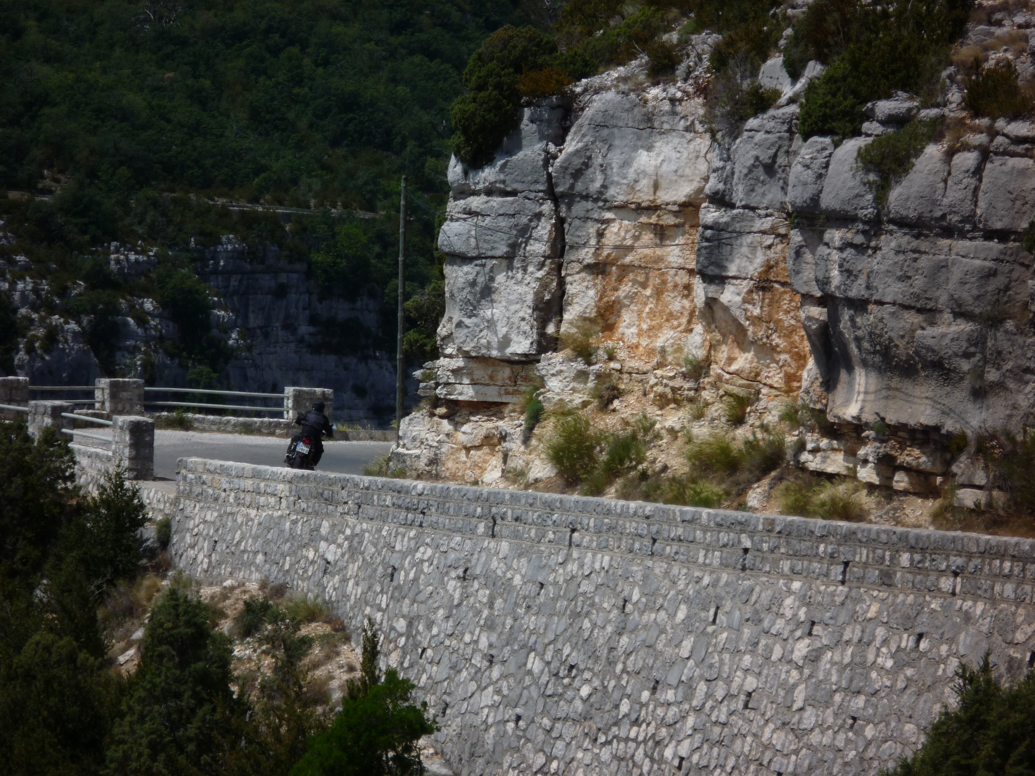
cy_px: 388
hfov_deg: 13.2
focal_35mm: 150
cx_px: 518
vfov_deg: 9.9
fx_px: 4485
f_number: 5.9
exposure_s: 1/640
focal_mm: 26
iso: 100
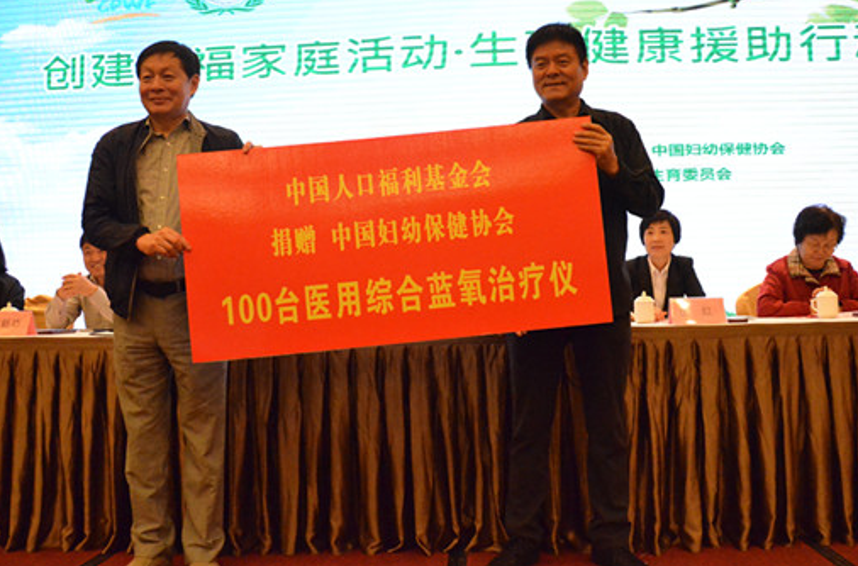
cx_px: 446
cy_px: 275
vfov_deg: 40.9
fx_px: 760
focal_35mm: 32
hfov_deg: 58.8
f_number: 3.5
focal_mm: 18
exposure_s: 1/500
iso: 6400
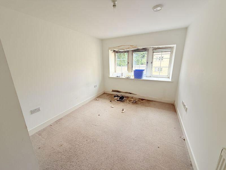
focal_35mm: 14
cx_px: 113
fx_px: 91
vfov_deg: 85.7
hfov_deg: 102.1
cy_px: 85
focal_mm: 2.22
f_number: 2.2
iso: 100
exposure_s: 1/99
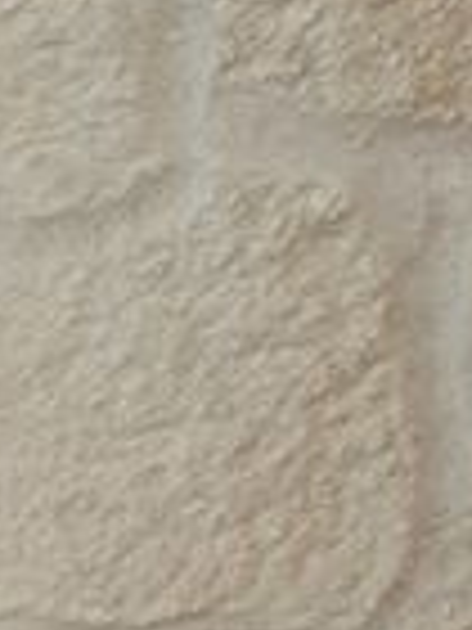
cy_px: 1899
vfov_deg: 9.4
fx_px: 2982
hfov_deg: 8.6
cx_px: -454
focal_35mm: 164
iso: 320
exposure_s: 1/30
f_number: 1.8
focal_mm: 5.54
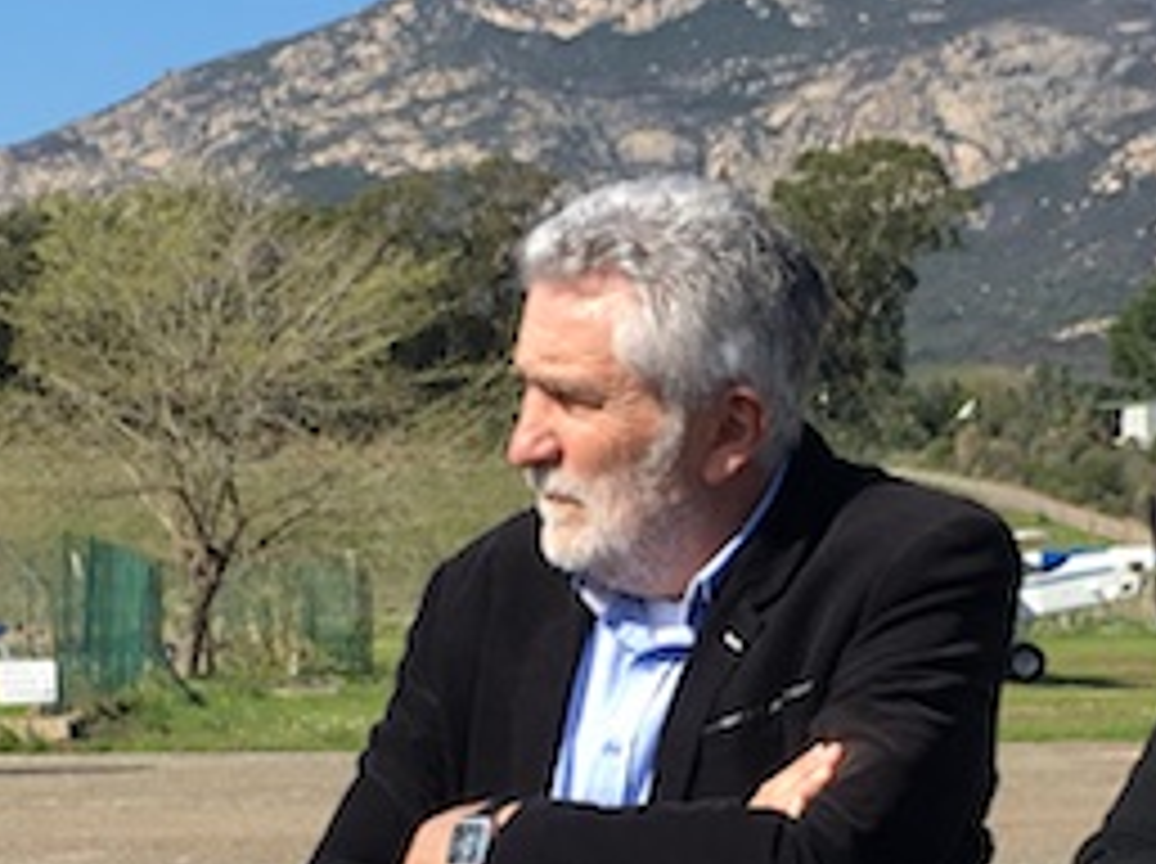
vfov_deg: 12.9
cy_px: 855
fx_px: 3768
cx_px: 765
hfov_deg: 17.4
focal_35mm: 113
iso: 25
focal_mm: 4.15
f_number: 2.2
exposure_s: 1/974
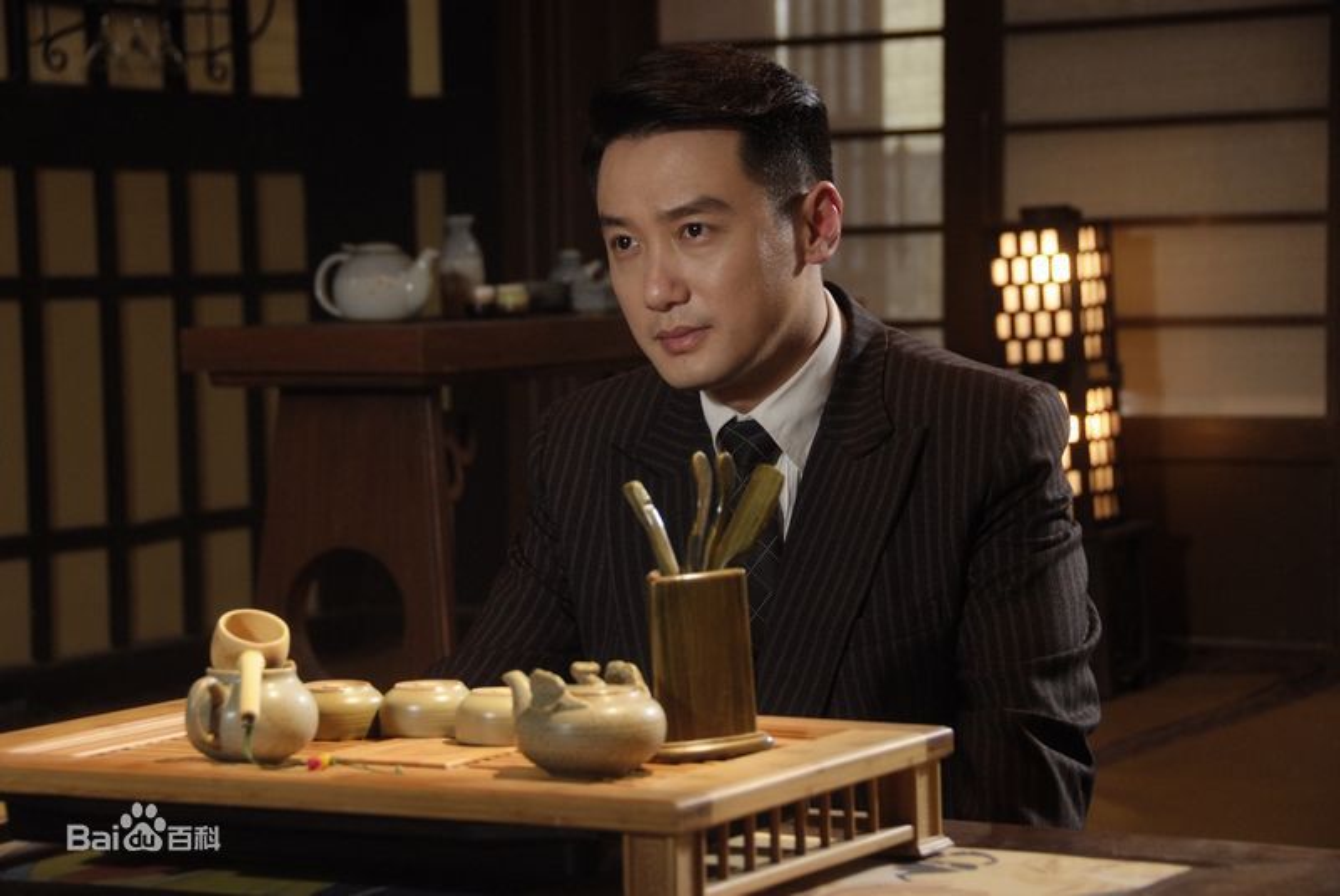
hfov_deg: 21.9
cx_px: 670
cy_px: 448
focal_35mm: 93
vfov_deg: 14.7
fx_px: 3465
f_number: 4.8
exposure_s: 1/40
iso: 800
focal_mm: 62
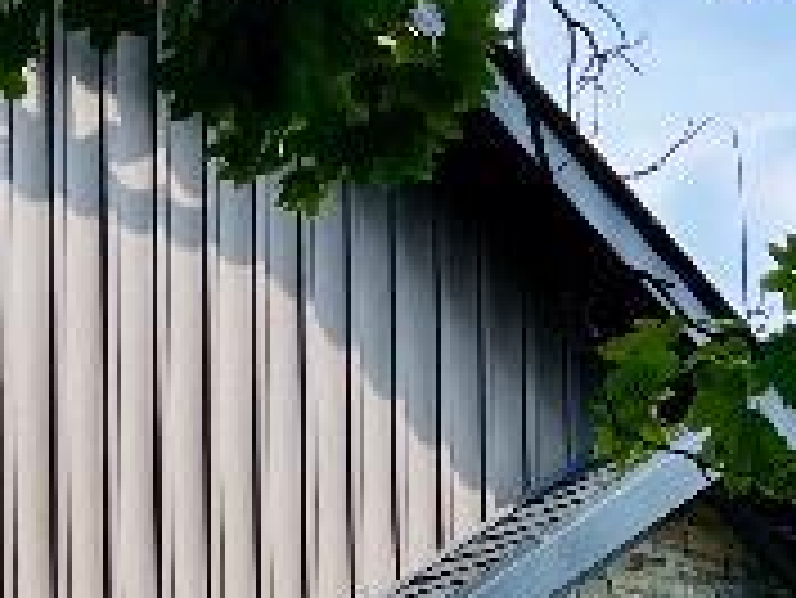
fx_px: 3452
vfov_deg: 9.1
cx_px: 121
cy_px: 1335
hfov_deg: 13.1
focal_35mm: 150
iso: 50
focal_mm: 5.1
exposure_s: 1/2062
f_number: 1.6
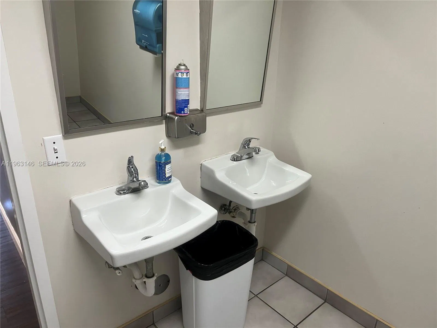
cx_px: 218
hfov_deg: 67.3
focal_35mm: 26
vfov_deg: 53.1
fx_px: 328
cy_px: 164
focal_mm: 5.1
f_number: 1.6
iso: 100
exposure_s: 1/60
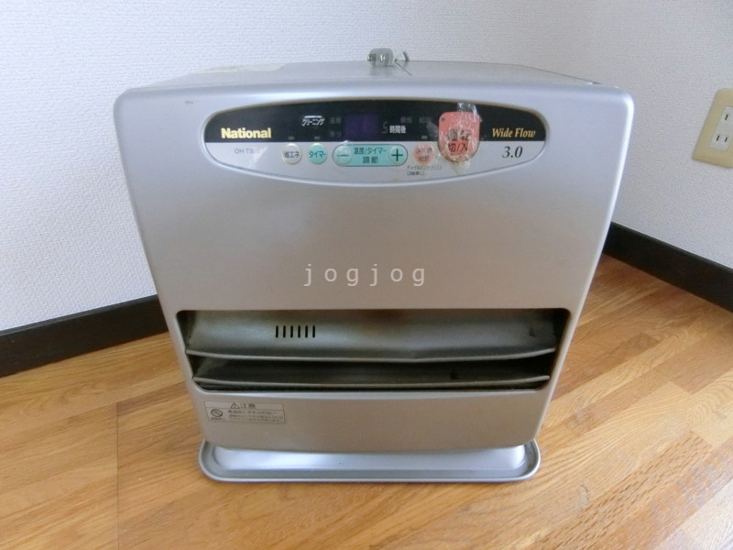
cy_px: 275
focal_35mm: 19
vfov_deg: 68.7
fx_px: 402
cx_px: 366
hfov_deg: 84.7
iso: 1600
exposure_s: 1/500
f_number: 2.7
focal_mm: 4.06
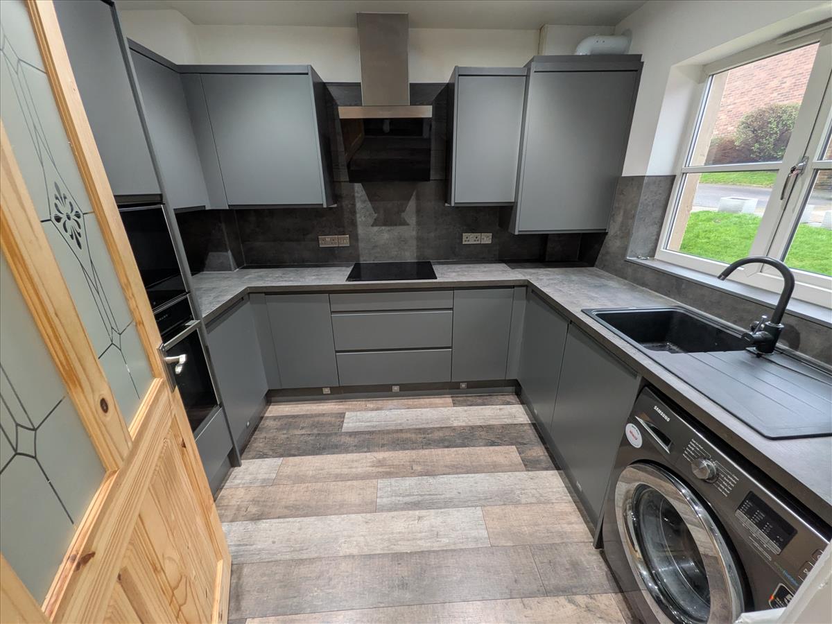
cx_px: 416
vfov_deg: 85.7
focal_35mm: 14
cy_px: 312
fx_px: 336
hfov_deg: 102.1
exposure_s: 1/25
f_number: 2.2
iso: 177
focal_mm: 1.85
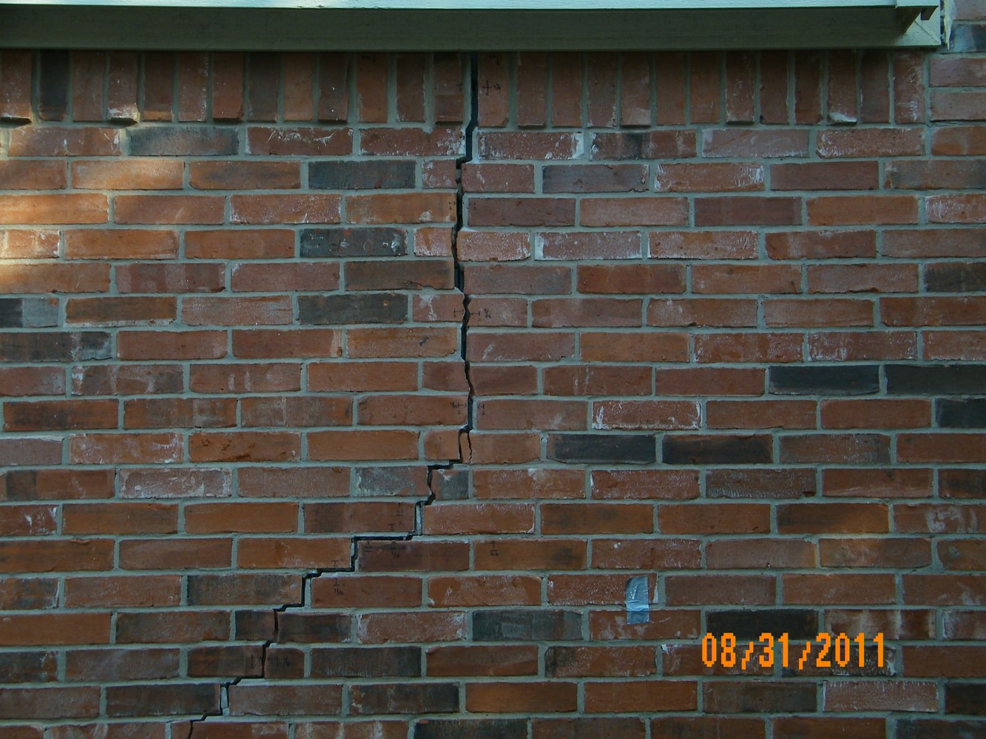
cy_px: 370
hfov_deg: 31.2
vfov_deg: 23.7
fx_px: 1766
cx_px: 493
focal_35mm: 62
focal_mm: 11.1
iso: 80
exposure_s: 1/50
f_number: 8.4
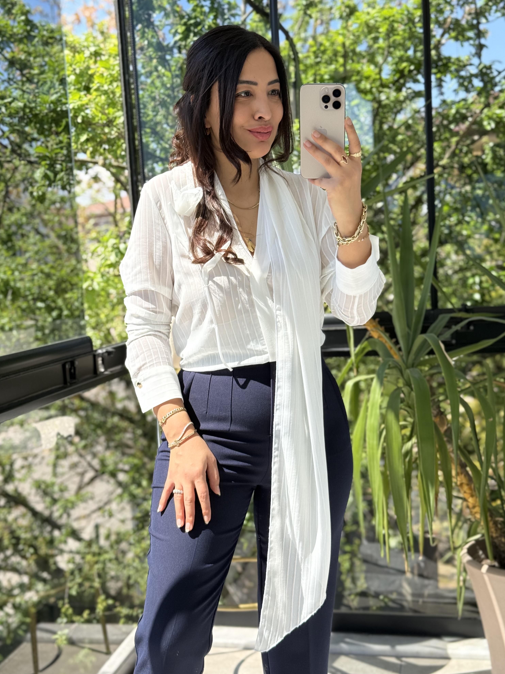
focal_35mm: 49
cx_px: 257
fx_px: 953
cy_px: 340
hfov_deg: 29.7
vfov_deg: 38.9
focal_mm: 6.76
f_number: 1.78
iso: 80
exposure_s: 1/706
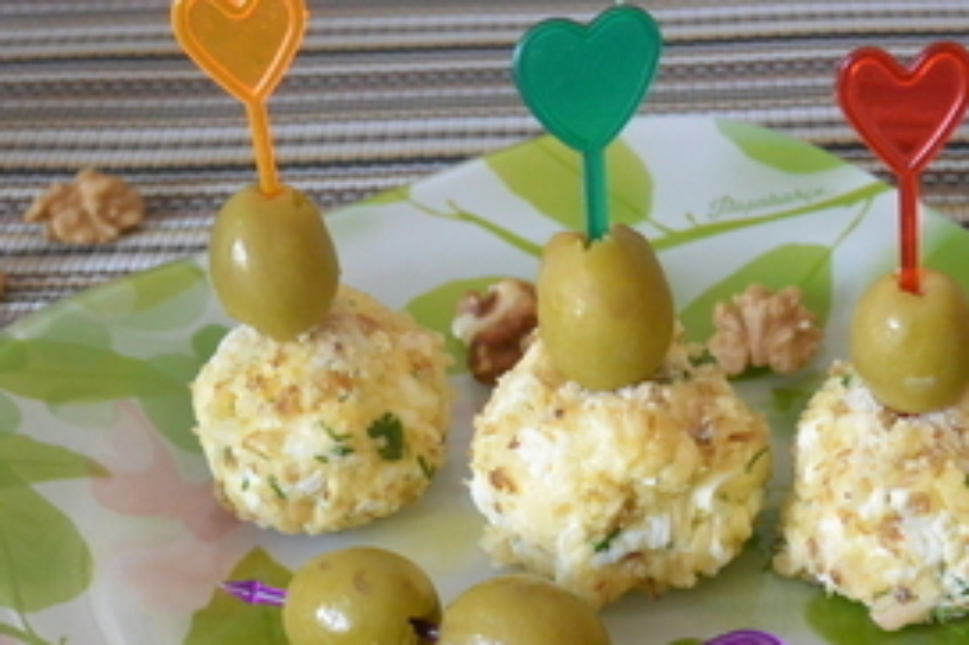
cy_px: 485
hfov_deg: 25.0
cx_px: 627
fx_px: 2179
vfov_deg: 16.7
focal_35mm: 81
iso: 1000
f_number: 4.5
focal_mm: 18.2
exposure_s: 1/60
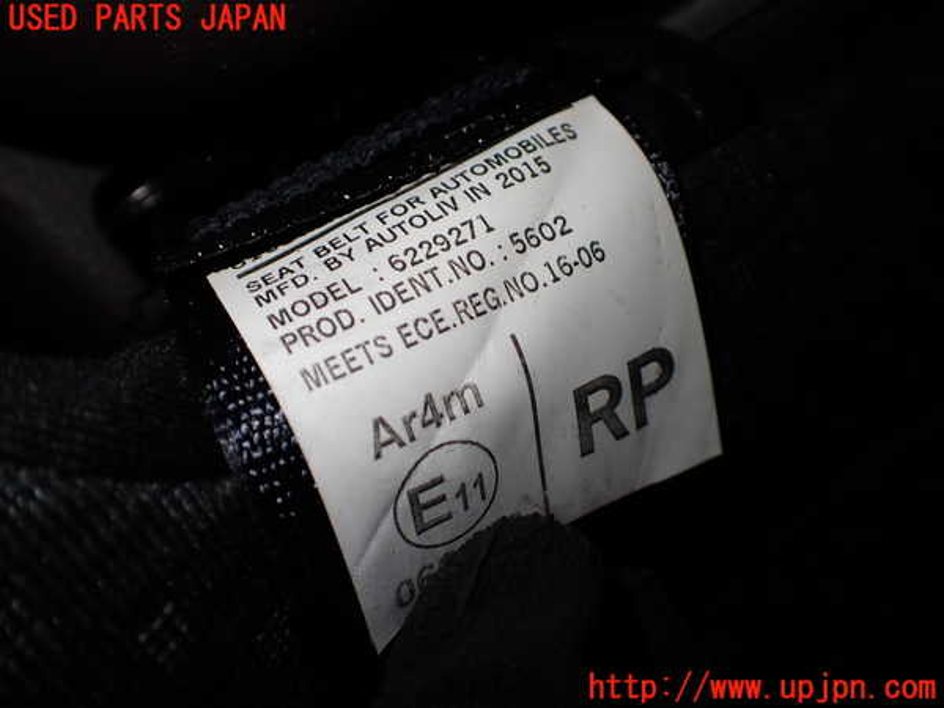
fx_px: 818
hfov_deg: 60.0
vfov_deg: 46.8
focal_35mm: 30
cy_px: 354
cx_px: 472
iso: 100
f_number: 2.3
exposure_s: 1/125
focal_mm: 5.4
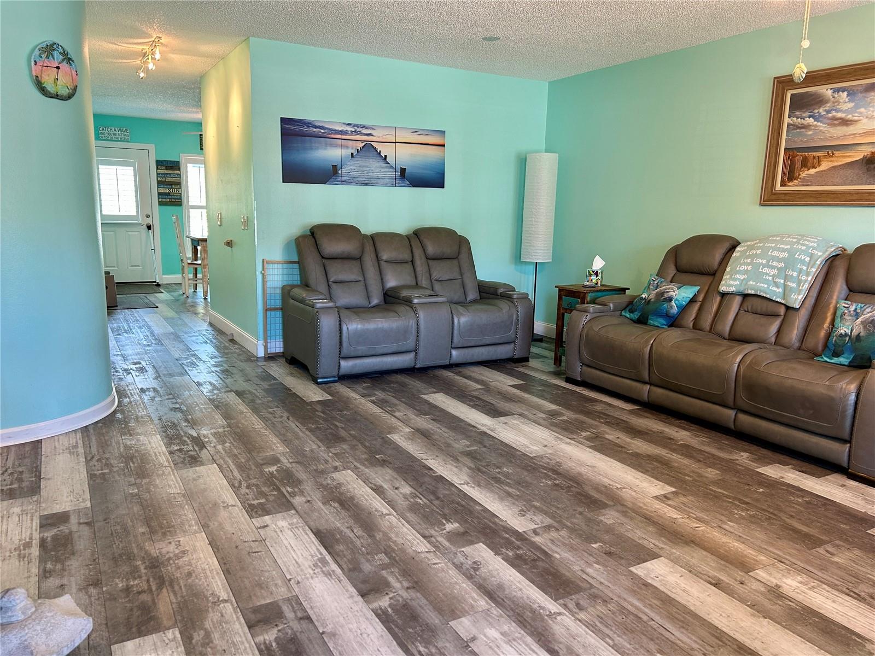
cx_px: 438
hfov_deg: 67.3
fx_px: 657
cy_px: 328
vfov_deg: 53.1
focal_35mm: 26
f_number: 1.5
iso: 125
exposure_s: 1/60
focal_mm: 5.7
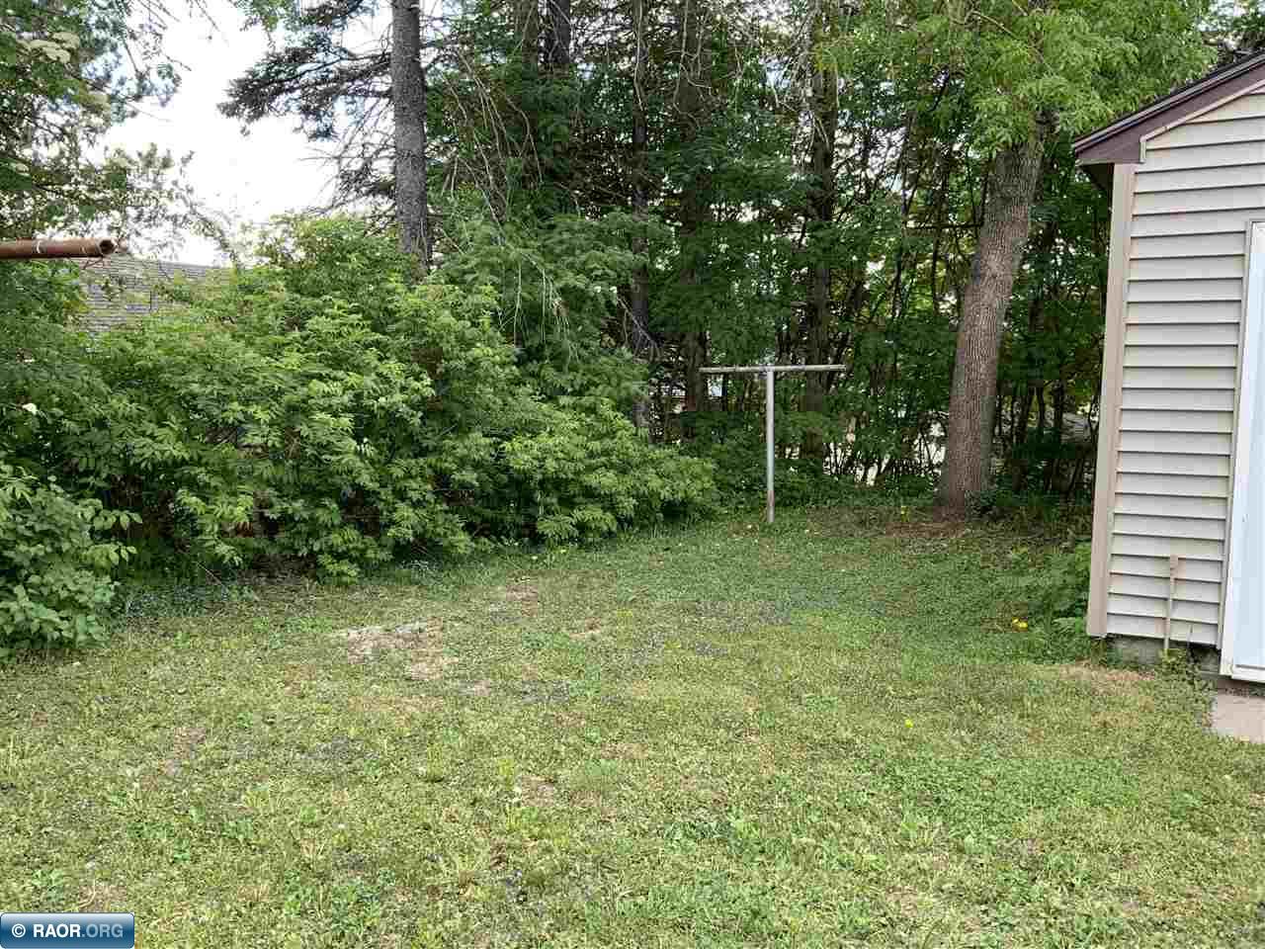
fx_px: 1060
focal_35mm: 29
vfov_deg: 48.2
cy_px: 474
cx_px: 632
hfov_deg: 61.7
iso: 25
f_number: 1.8
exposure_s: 1/122
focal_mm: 3
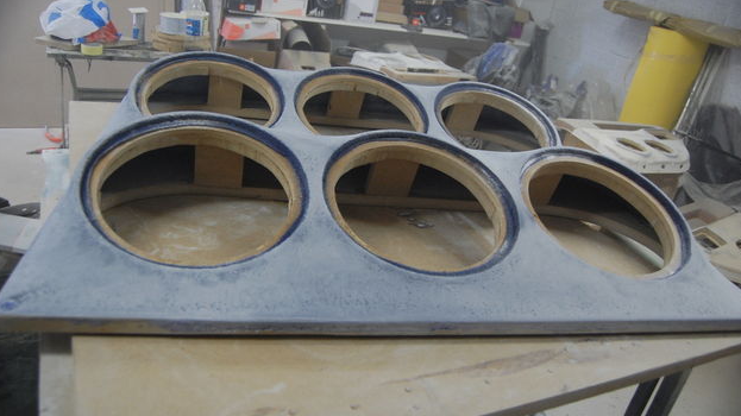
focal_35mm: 29
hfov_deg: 66.1
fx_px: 570
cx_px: 369
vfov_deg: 40.1
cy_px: 193
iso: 800
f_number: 3.5
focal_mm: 18
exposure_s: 1/25
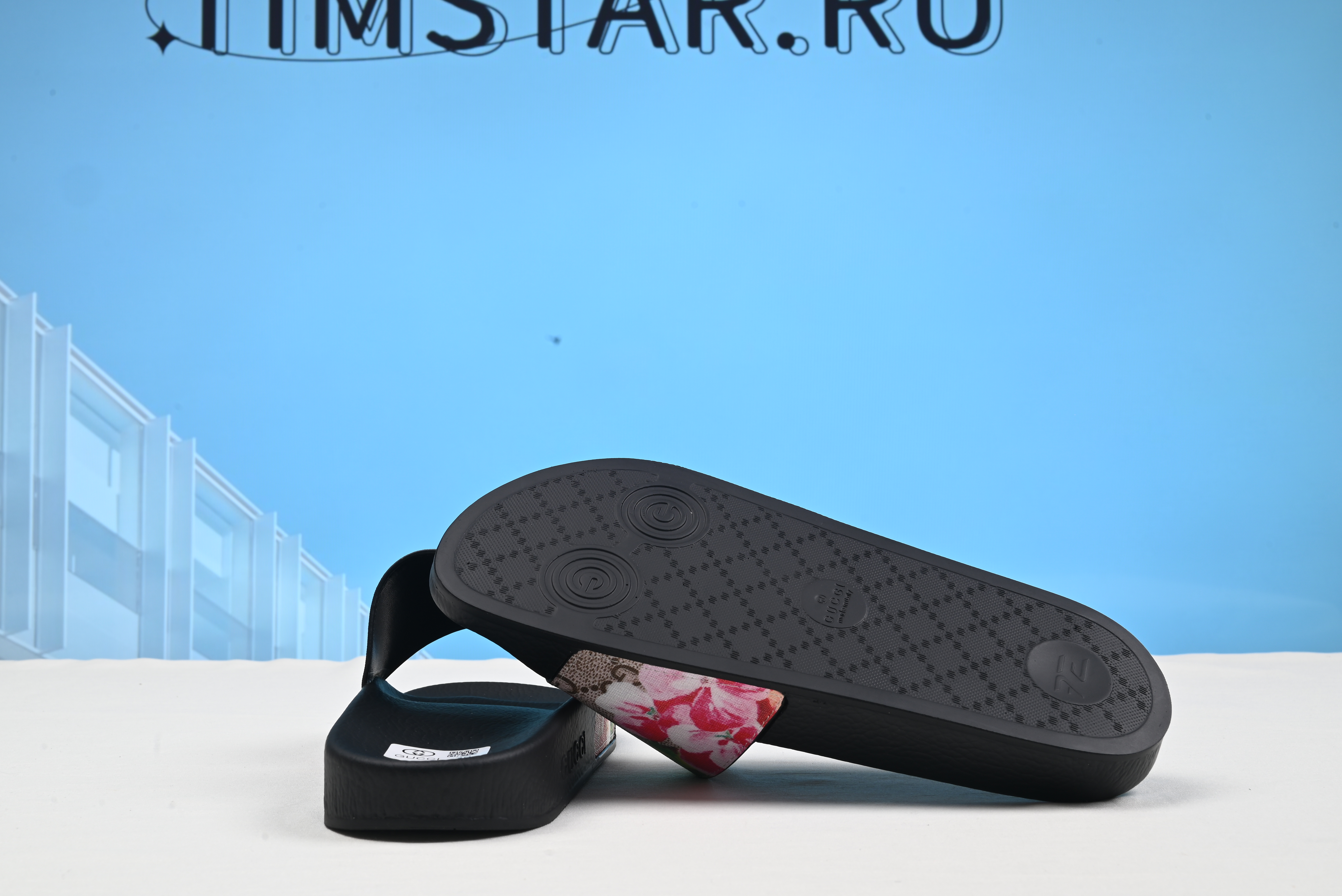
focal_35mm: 43
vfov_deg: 31.2
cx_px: 642
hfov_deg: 45.4
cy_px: 429
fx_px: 1604
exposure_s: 1/2.5
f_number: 16
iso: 100
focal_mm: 40
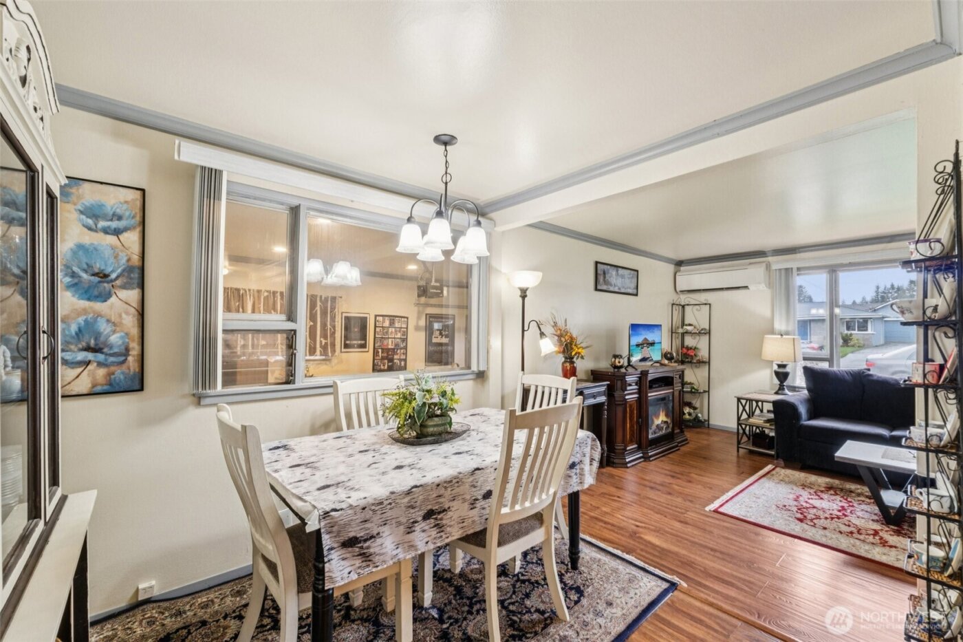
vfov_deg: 77.3
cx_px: 482
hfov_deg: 100.4
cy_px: 321
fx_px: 401
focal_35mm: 15
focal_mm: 10
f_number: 9
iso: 250
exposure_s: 1/2.5
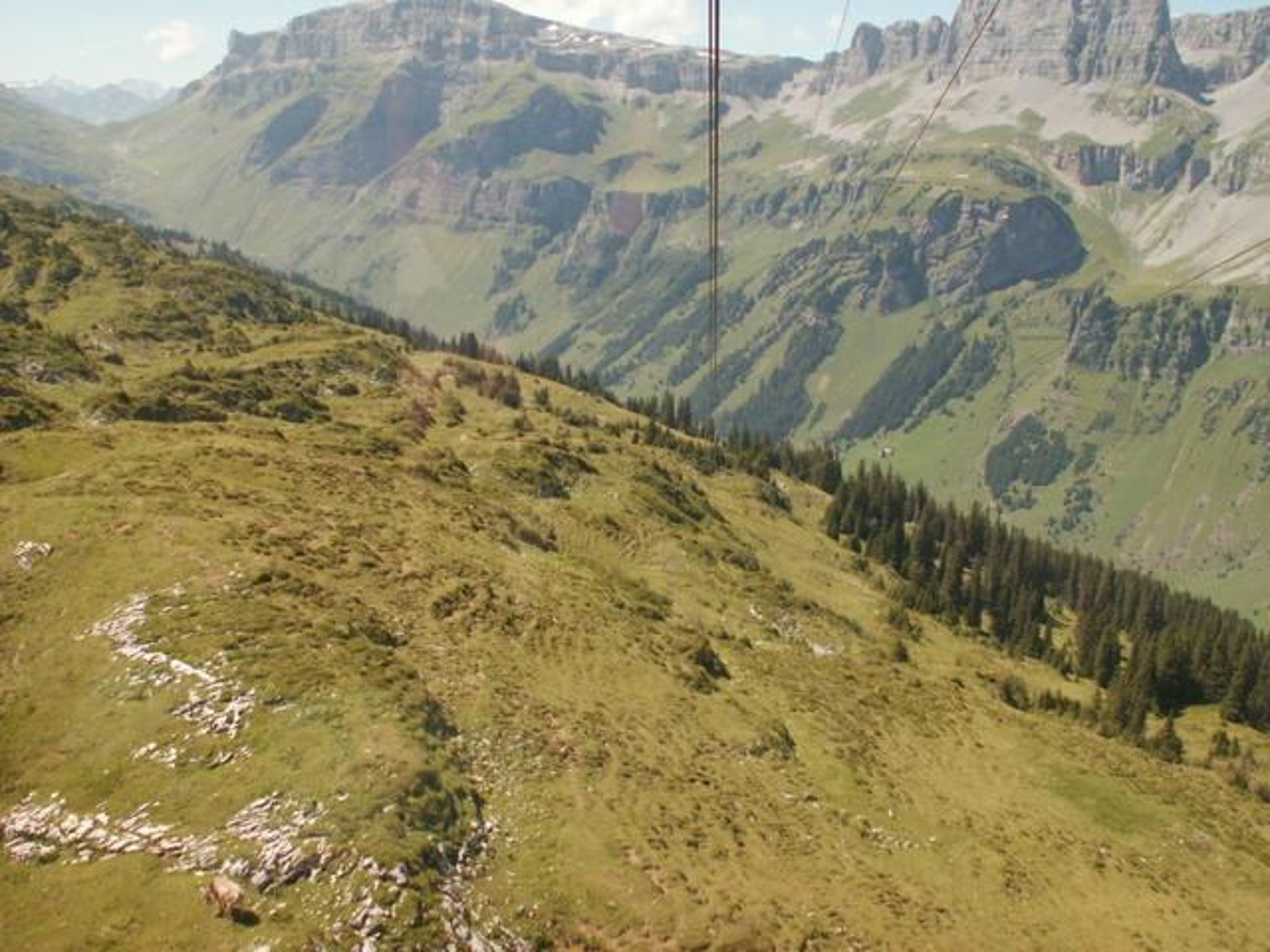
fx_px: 1284
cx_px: 635
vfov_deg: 40.7
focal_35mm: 35
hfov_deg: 52.6
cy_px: 476
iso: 50
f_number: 2.8
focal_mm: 5.86
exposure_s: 1/320
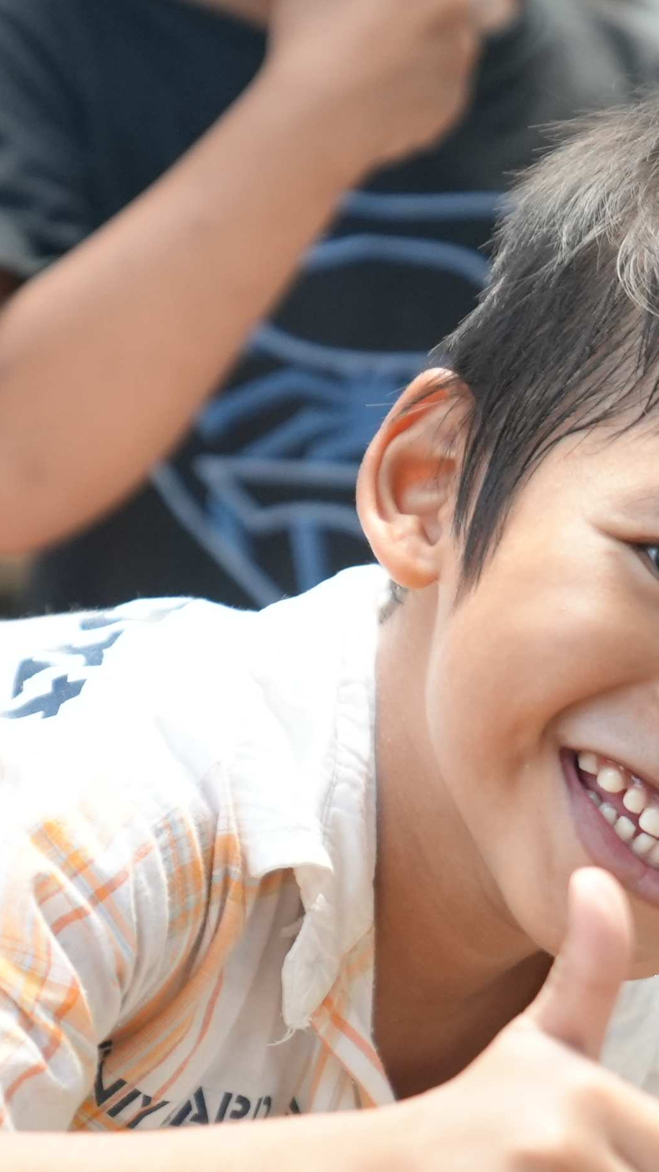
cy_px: 586
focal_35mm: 165
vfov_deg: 13.0
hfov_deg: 7.3
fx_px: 5127
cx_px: 591
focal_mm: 70
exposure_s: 1/640
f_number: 2.8
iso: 3200
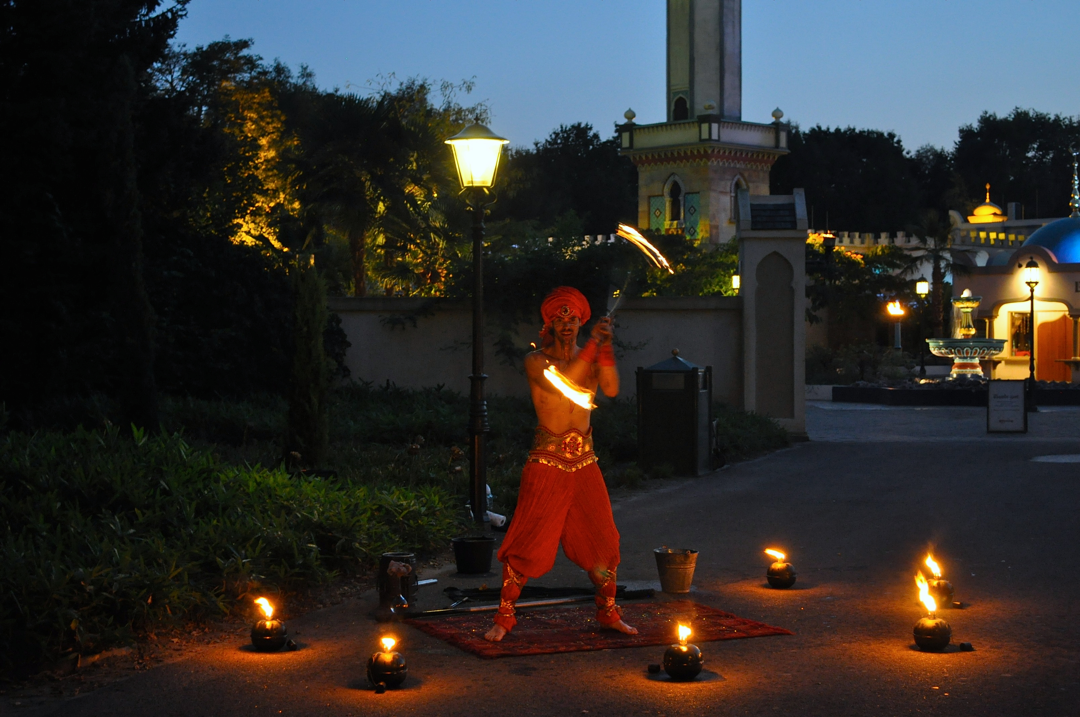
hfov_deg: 33.4
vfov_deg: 22.6
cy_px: 358
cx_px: 540
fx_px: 1798
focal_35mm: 60
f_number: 5.3
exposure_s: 1/10
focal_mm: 40
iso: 1600
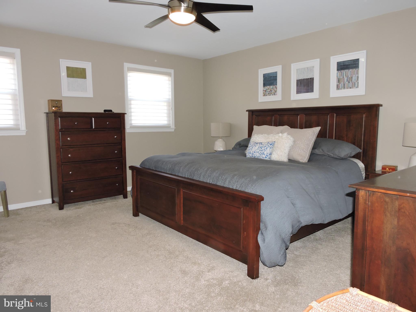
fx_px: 288
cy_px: 156
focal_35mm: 24
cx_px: 208
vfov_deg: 56.8
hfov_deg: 71.6
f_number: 3.3
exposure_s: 1/30
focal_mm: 4.3
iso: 200
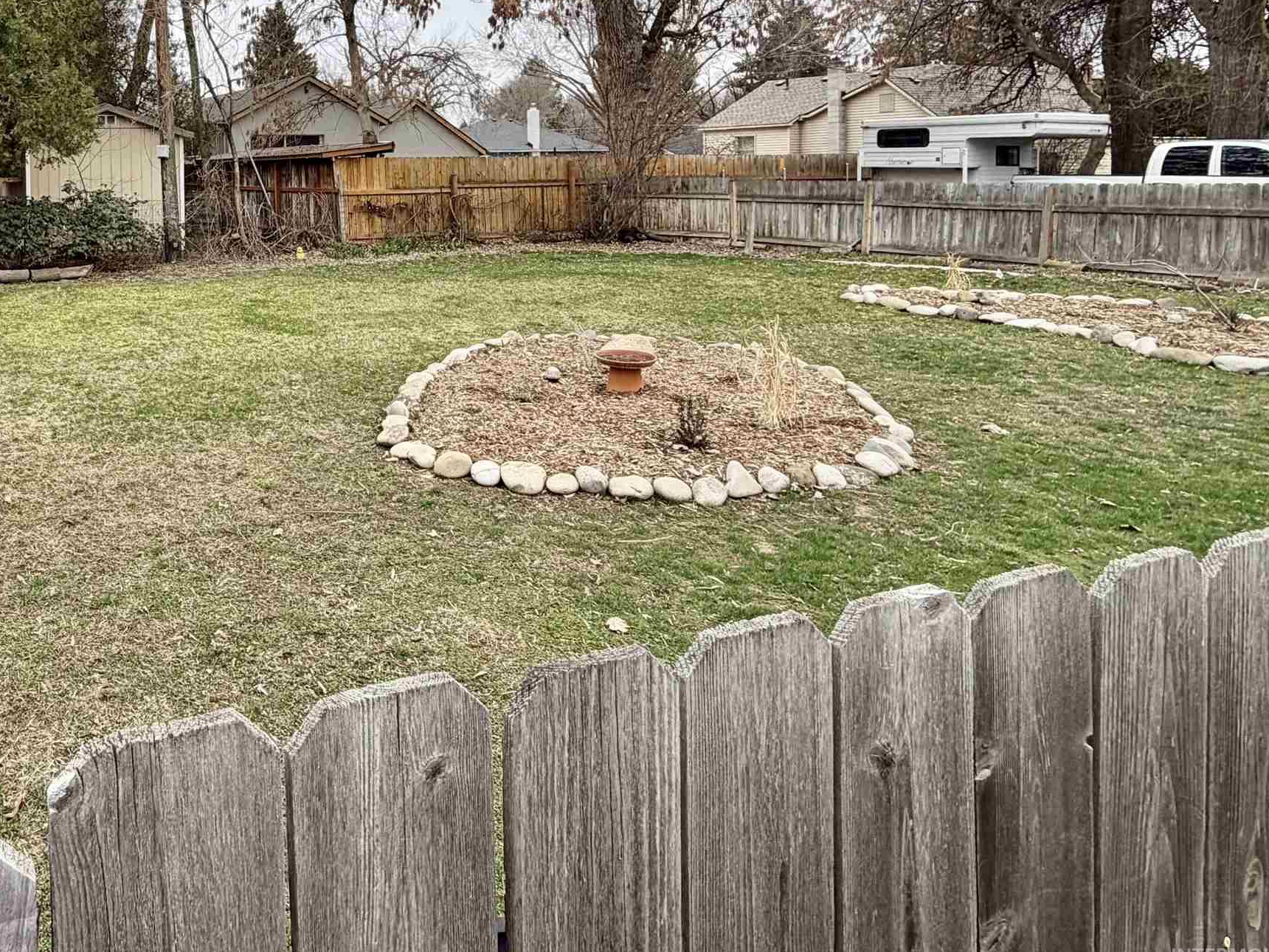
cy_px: 182
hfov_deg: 62.0
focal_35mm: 25
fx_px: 916
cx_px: 209
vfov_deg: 51.3
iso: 40
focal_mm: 2.22
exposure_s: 1/613
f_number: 2.2
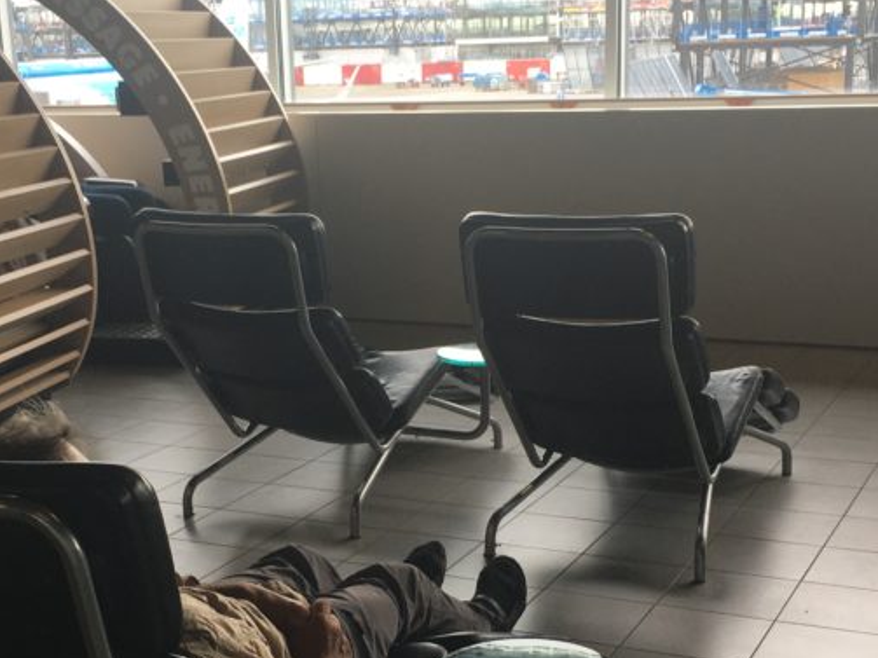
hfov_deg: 32.7
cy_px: 471
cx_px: 389
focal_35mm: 59
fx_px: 1496
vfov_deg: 24.6
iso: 32
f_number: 2.2
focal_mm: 4.15
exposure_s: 1/50
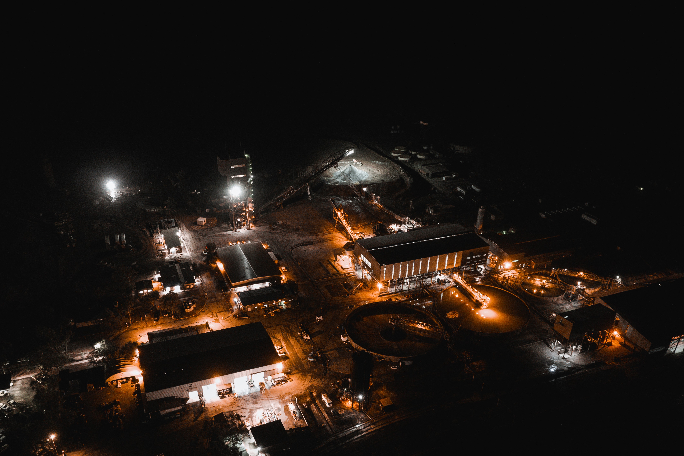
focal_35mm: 28
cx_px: 312
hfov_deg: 65.4
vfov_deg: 46.0
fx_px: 532
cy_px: 285
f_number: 2.8
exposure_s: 1/4
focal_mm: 8.38
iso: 1160
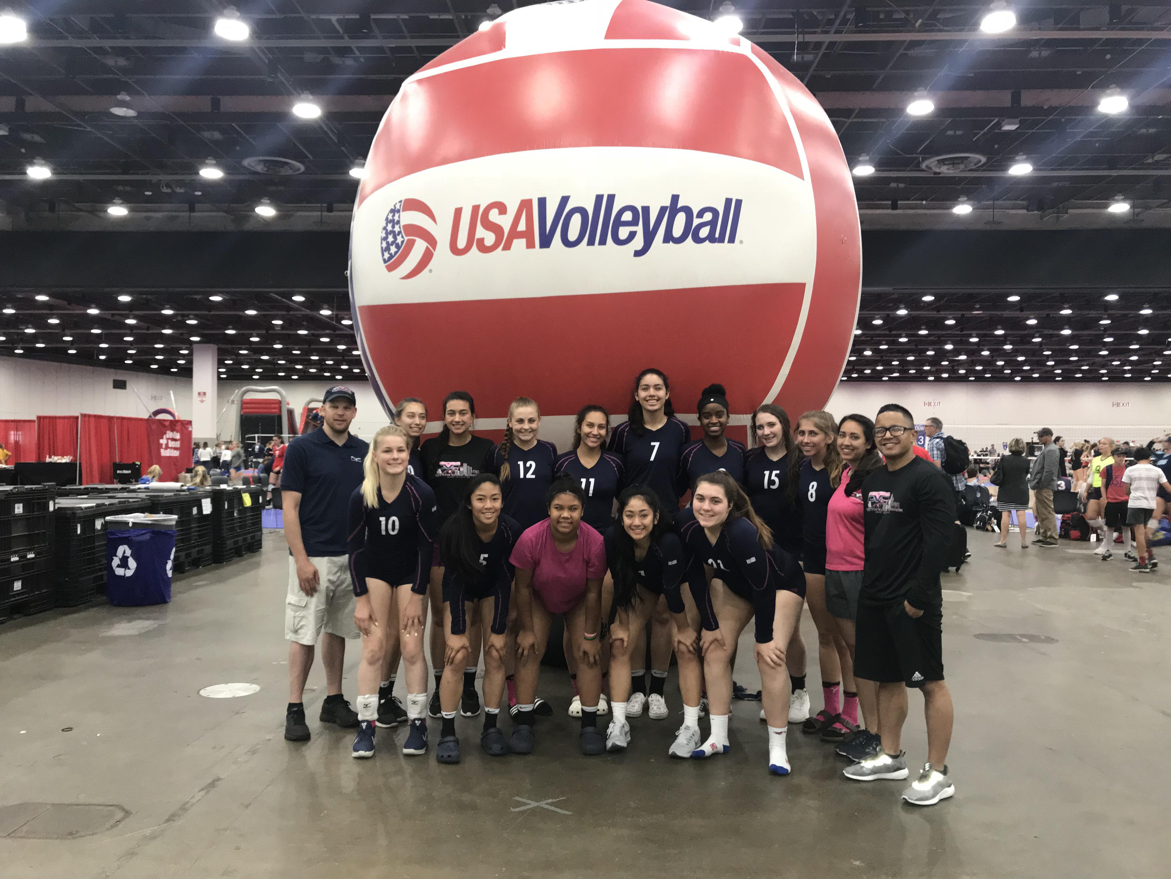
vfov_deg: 49.7
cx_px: 586
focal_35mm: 28
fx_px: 947
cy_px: 440
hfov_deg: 63.4
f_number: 1.8
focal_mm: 3.99
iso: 100
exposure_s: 1/31
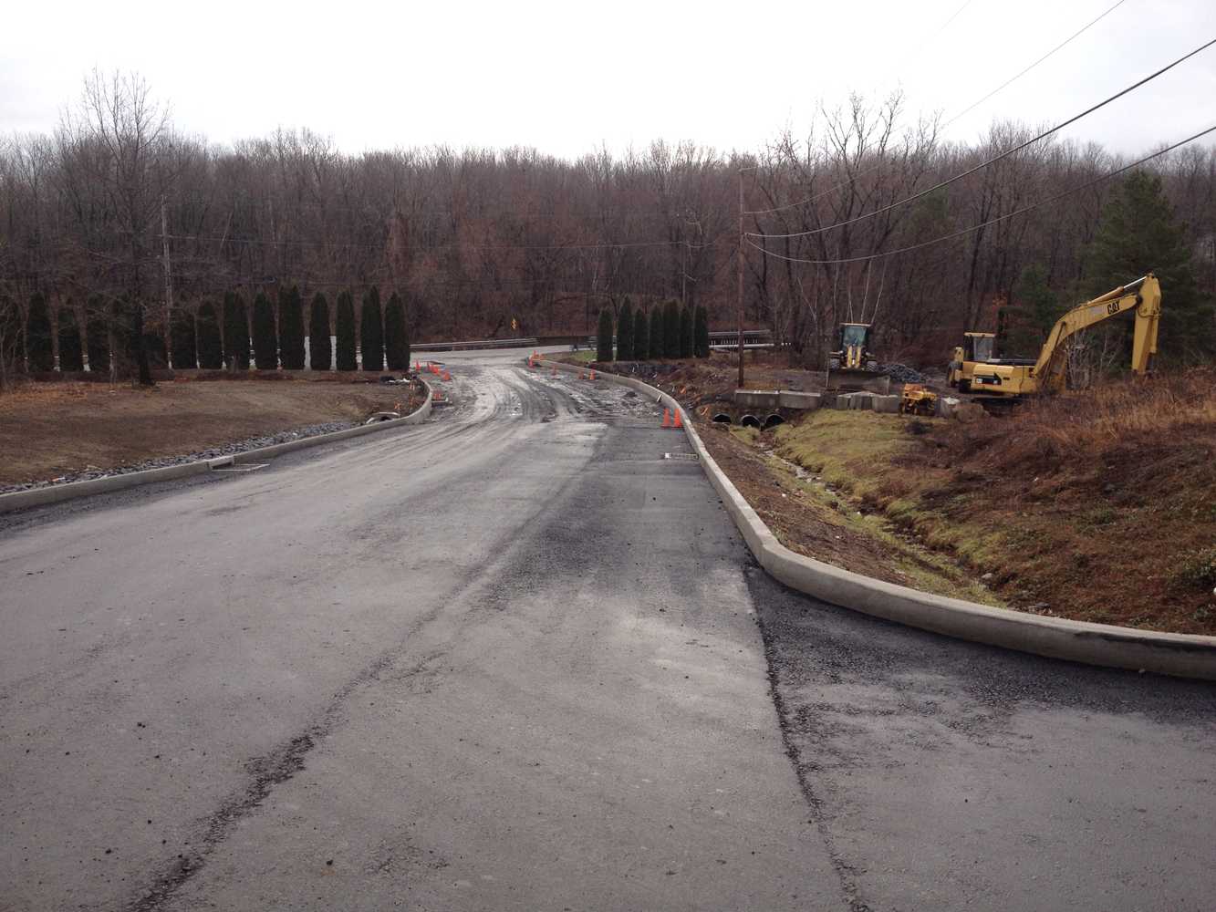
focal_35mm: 35
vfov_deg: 40.7
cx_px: 608
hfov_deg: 52.6
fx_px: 1230
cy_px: 456
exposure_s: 1/472
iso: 50
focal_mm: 4.28
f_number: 2.4
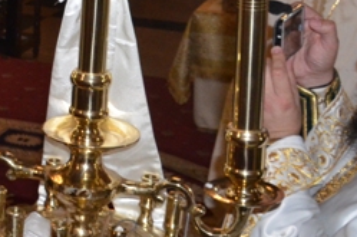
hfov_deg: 17.1
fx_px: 1029
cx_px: -232
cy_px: -53
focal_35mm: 104
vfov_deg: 12.8
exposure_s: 1/60
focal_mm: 18
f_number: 6.3
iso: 2000
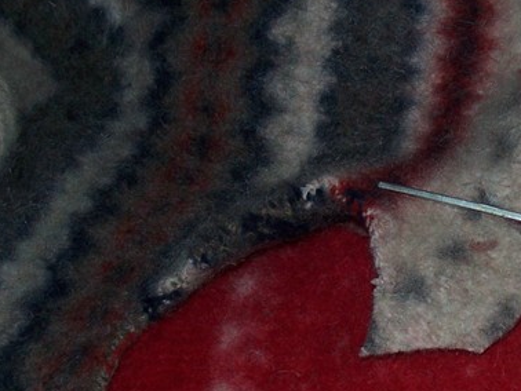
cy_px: 240
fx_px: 1687
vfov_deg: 13.2
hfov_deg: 17.2
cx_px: 498
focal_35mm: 112
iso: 80
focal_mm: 8.6
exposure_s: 1/60
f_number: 3.4
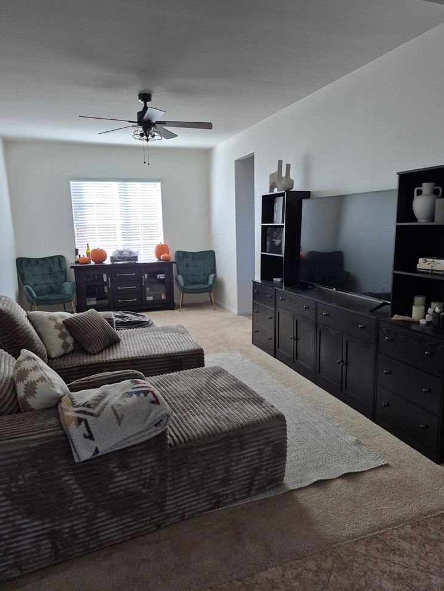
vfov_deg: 71.6
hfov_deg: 56.8
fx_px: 410
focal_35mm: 24
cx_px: 229
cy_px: 299
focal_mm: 5.4
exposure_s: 1/180
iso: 200
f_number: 1.8
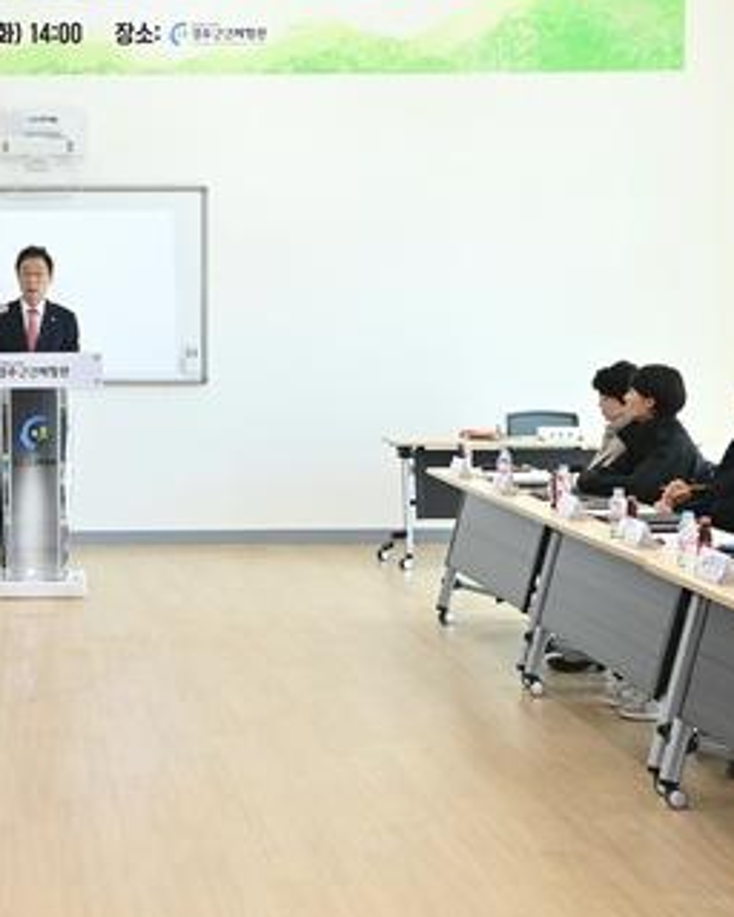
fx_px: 2037
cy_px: 350
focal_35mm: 75
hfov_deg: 19.9
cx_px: 36
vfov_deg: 25.3
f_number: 8
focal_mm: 40
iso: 1600
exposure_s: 1/250
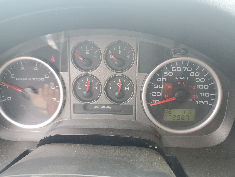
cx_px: 118
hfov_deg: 67.3
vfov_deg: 53.1
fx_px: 177
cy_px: 88
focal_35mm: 26
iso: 52
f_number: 1.5
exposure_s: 1/120
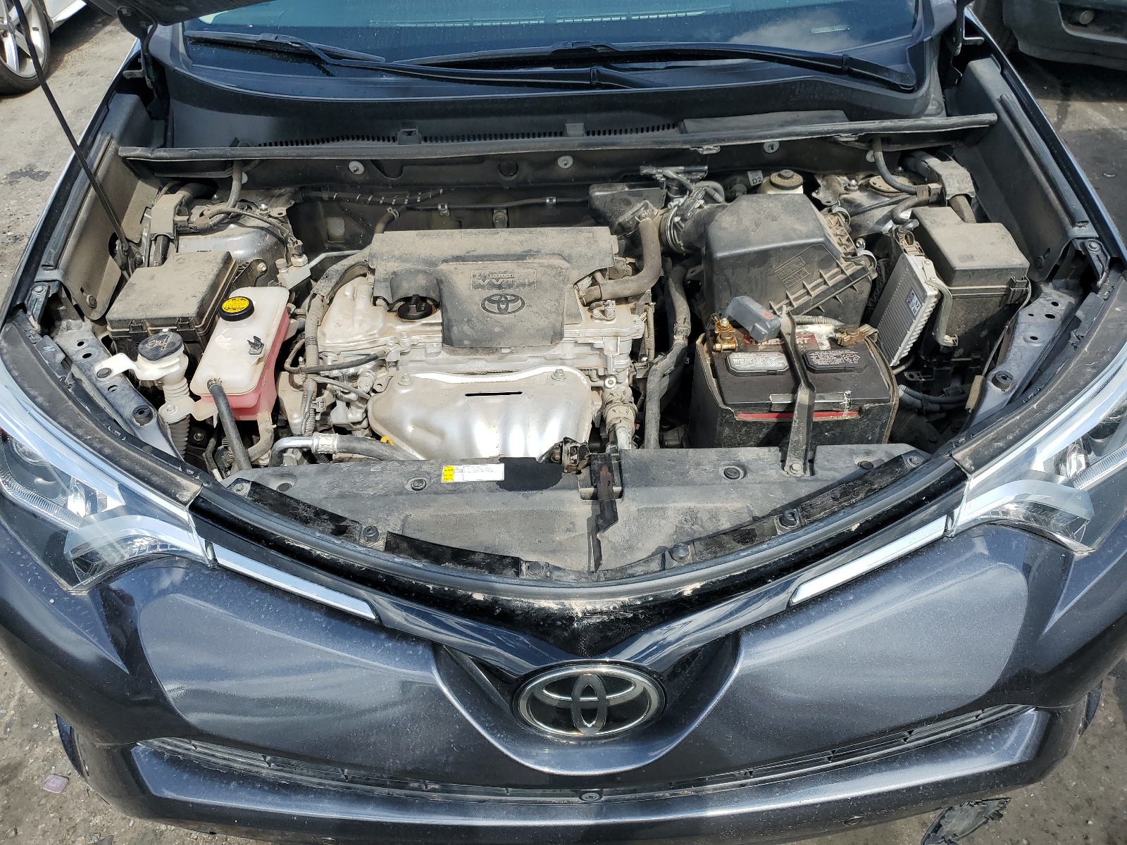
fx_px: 846
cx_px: 564
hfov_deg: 67.3
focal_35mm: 26
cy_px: 422
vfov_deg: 53.1
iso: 50
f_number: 1.5
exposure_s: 1/1429
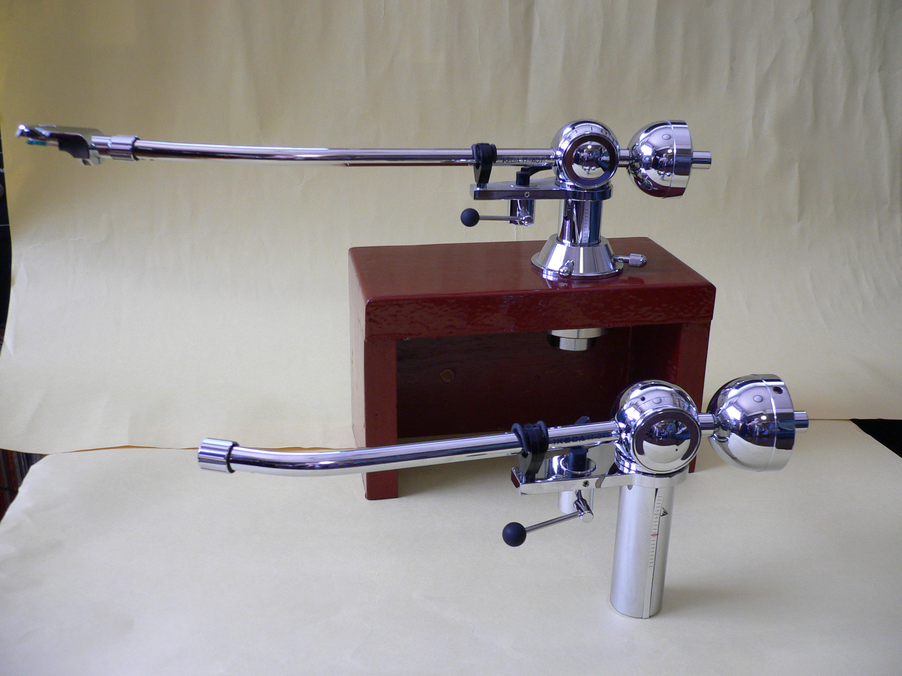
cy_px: 338
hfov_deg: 52.6
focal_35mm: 35
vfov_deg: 40.7
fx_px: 912
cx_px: 451
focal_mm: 5.8
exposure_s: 1/30
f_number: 2.8
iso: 100
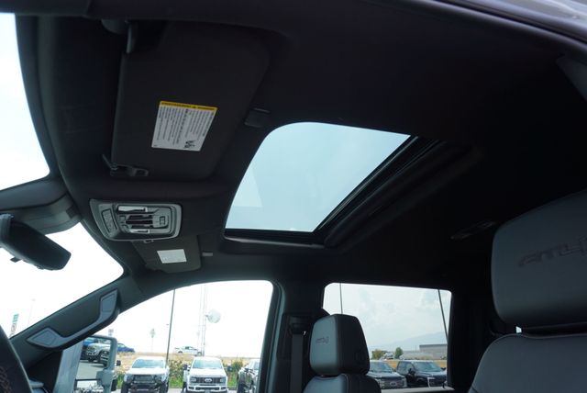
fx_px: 392
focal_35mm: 24
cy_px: 196
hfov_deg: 73.7
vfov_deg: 53.2
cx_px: 294
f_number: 5.6
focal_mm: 16
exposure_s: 1/125
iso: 100
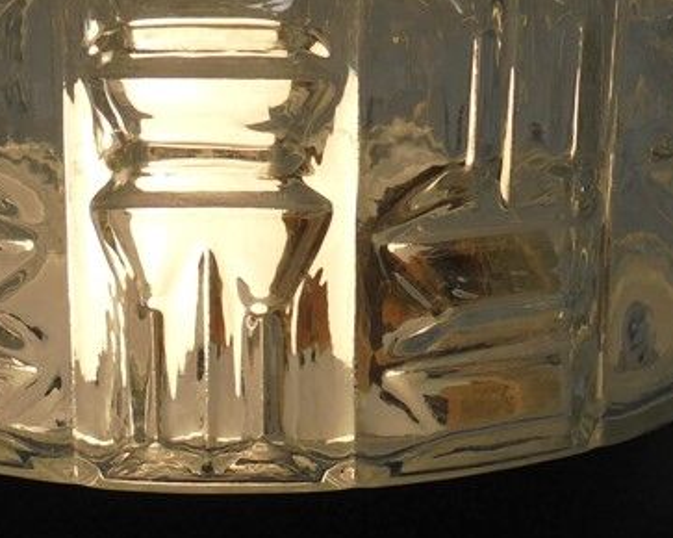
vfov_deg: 16.7
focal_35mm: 92
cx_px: 230
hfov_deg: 20.8
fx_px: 1831
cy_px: 255
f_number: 4.2
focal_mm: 6.9
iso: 100
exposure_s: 1/640
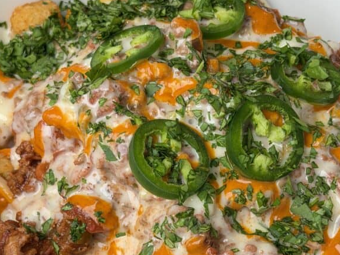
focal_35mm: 64
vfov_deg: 22.9
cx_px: 201
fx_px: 629
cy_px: 148
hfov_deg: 30.2
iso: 50
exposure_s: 1/144
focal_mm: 6.76
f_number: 1.78
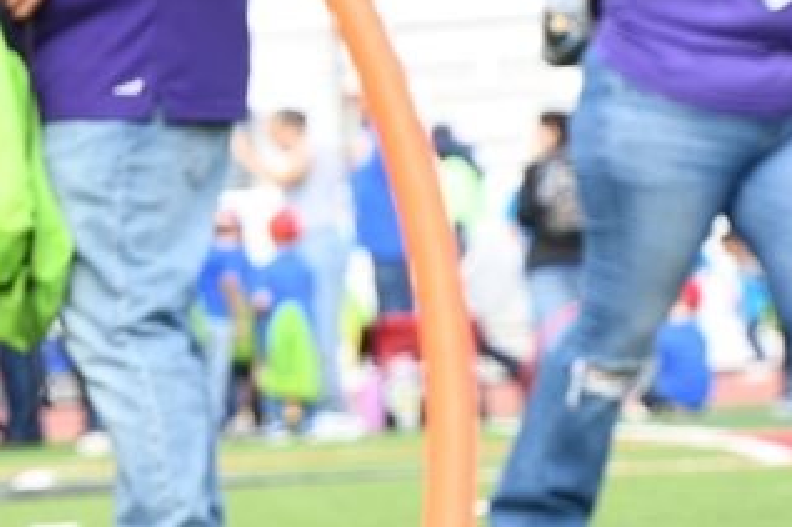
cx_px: -442
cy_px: 386
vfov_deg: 2.8
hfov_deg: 4.2
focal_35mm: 485
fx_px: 10664
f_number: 7.1
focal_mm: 100
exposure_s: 1/200
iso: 160
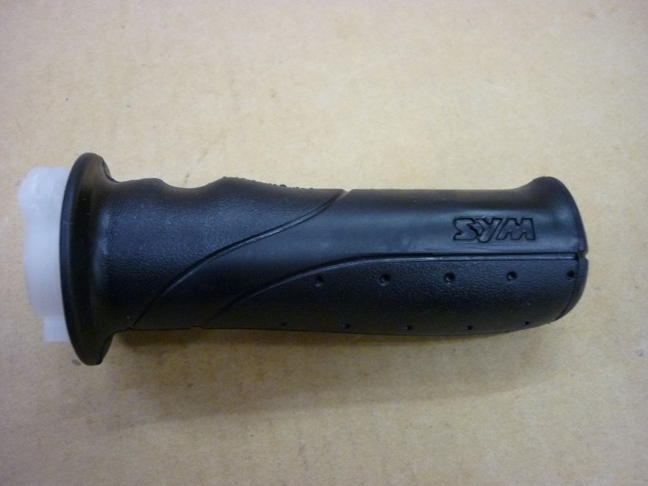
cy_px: 243
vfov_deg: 42.9
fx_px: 618
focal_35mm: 33
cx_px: 324
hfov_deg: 55.4
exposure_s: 1/15
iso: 400
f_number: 2.8
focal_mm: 5.5
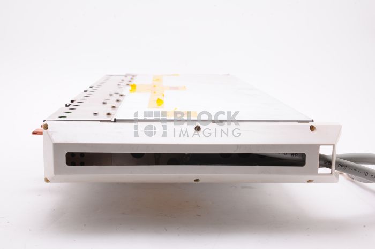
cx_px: 188
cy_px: 124
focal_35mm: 50
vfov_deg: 27.0
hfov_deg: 39.6
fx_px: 521
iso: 320
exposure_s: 1/125
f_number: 11
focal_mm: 50
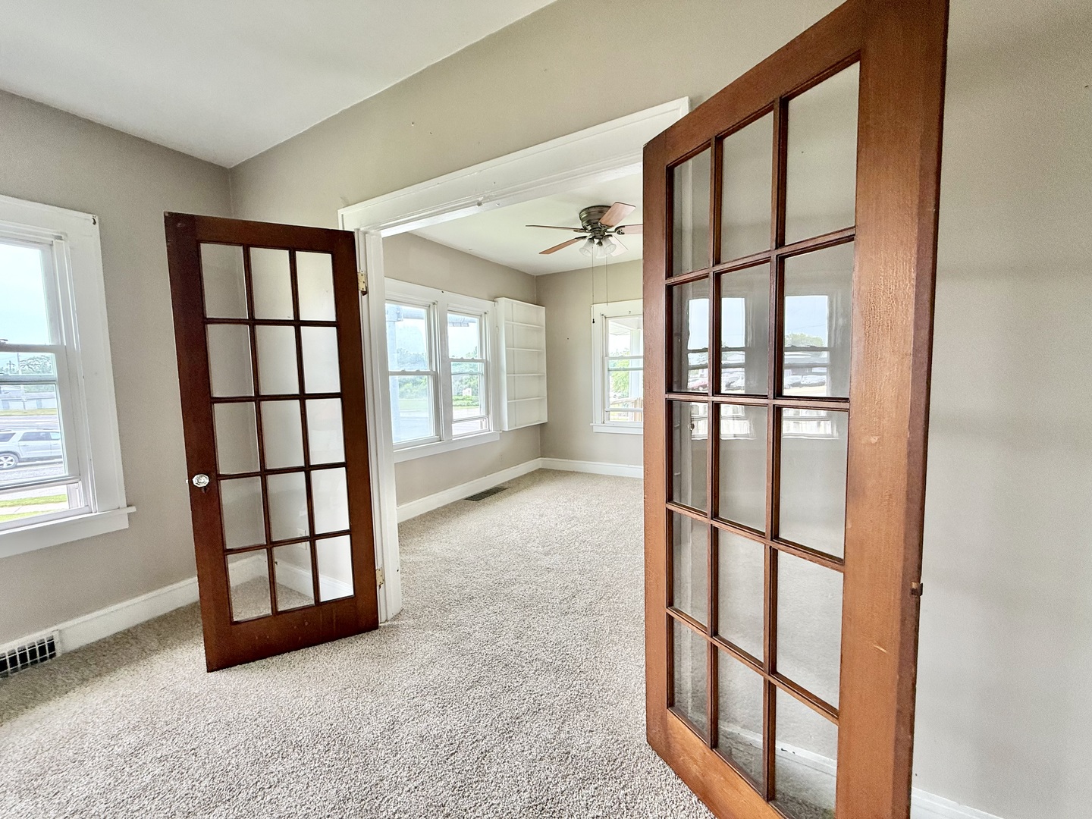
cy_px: 410
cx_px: 546
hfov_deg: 102.1
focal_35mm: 14
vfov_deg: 85.7
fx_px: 442
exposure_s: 1/99
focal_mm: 2.22
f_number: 2.2
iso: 100
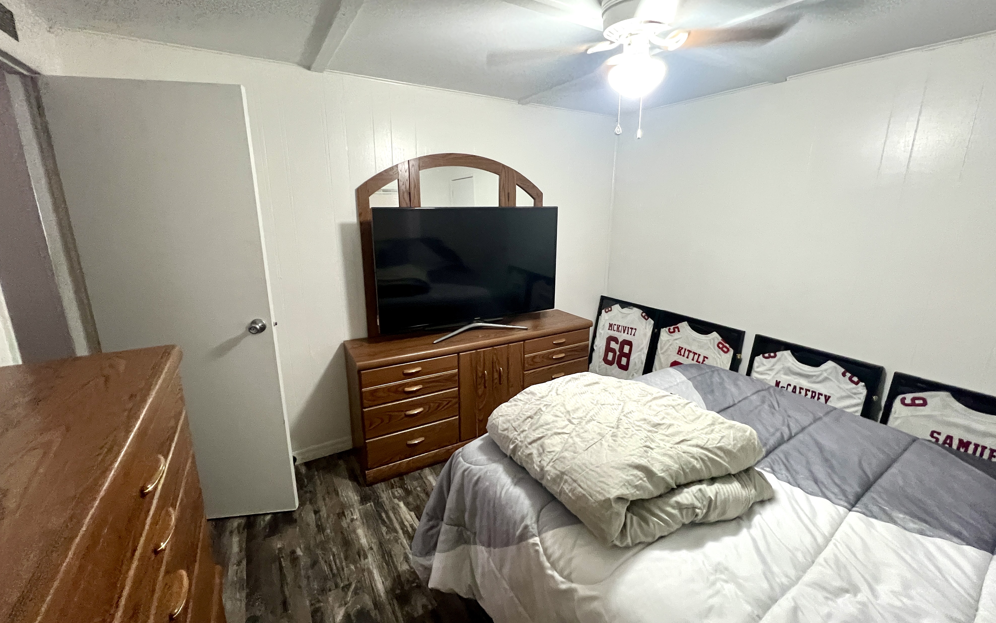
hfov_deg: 105.3
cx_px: 503
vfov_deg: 78.6
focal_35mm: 14
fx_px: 380
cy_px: 302
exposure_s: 1/60
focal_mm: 1.57
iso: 640
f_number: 1.8
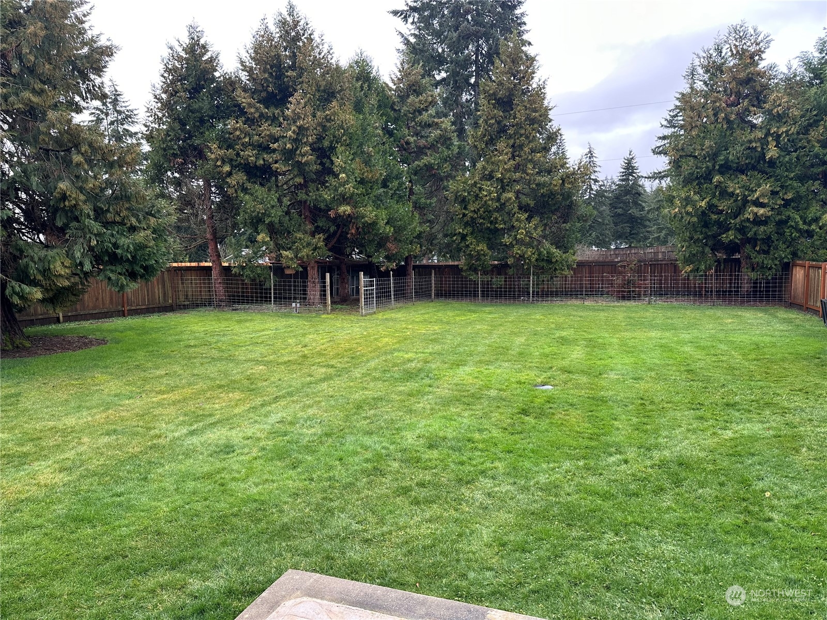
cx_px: 414
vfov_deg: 56.8
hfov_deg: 71.6
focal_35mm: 24
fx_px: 573
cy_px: 310
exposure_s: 1/421
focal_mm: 6.86
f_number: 1.78
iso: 80
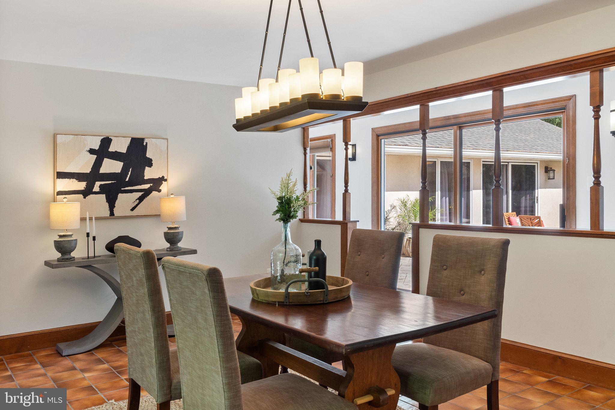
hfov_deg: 63.7
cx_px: 308
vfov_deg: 45.0
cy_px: 205
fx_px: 495
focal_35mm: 29
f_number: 8
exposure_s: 1/3
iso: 640
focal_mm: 19.5
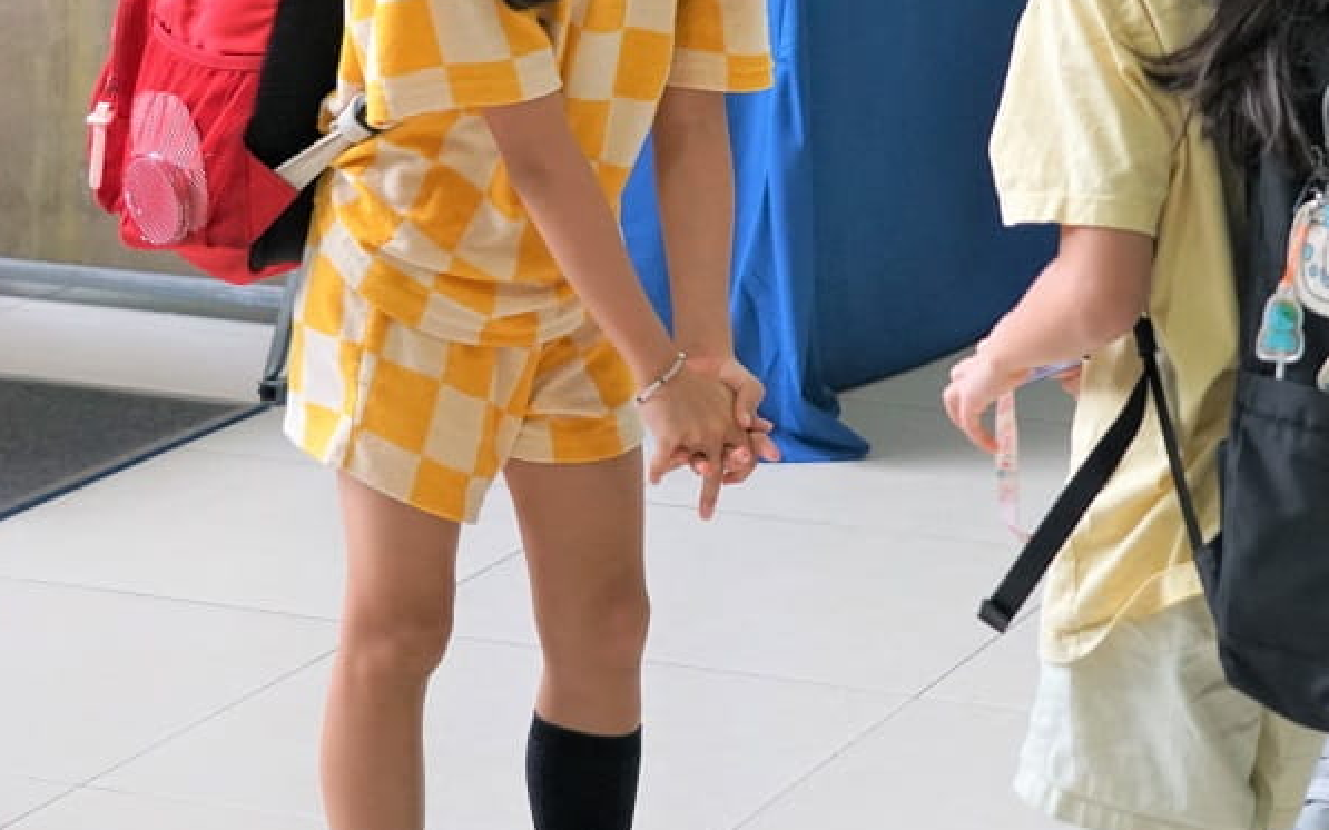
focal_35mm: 82
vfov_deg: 15.8
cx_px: 875
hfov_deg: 25.1
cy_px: 199
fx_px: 2970
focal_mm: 48
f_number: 4.5
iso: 1000
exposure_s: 1/160
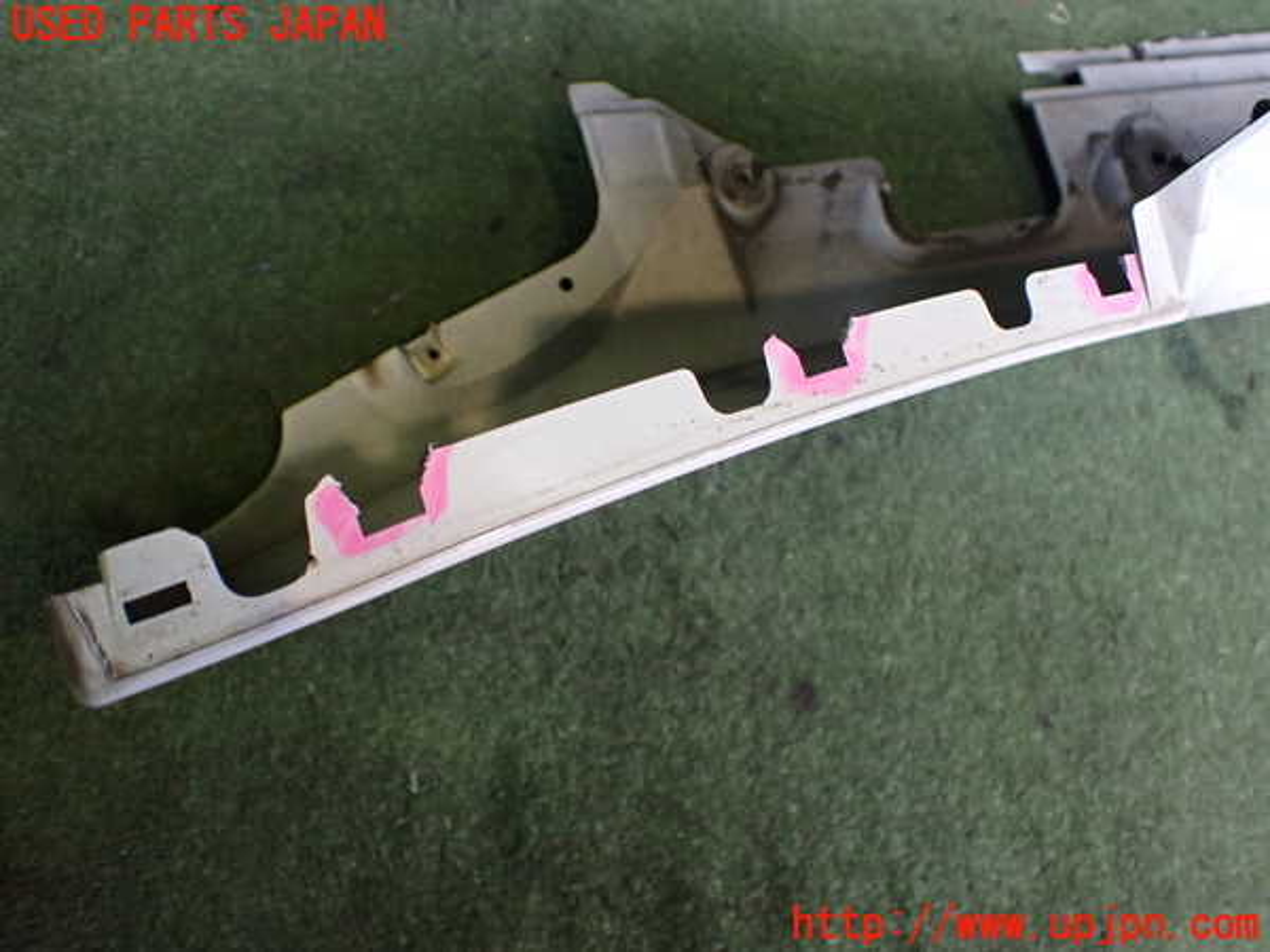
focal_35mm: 30
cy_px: 476
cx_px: 635
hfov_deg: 60.0
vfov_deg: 46.8
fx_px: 1101
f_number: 2.3
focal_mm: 5.4
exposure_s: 1/125
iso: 320
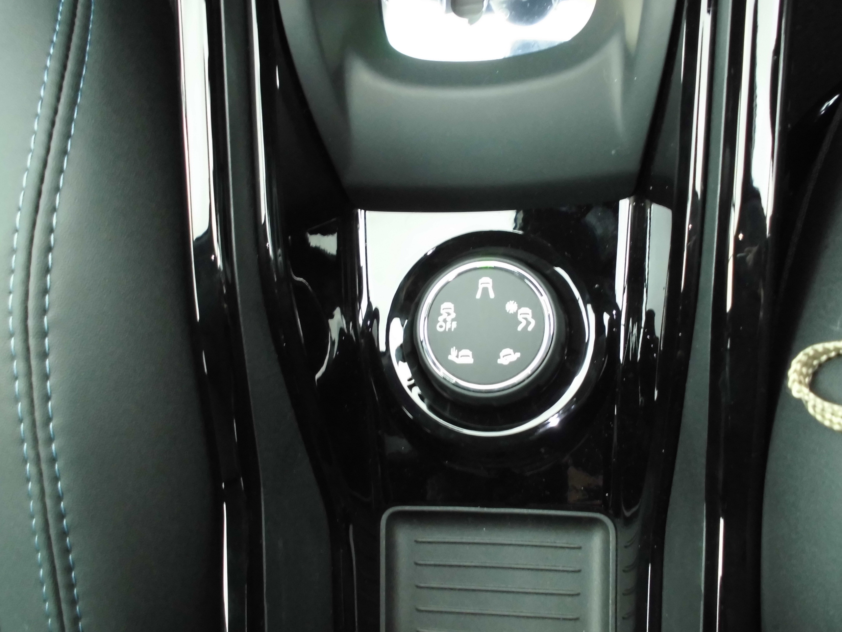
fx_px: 705
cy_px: 316
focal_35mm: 29
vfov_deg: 48.2
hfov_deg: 61.7
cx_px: 421
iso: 400
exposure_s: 1/15
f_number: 3.7
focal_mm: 5.3
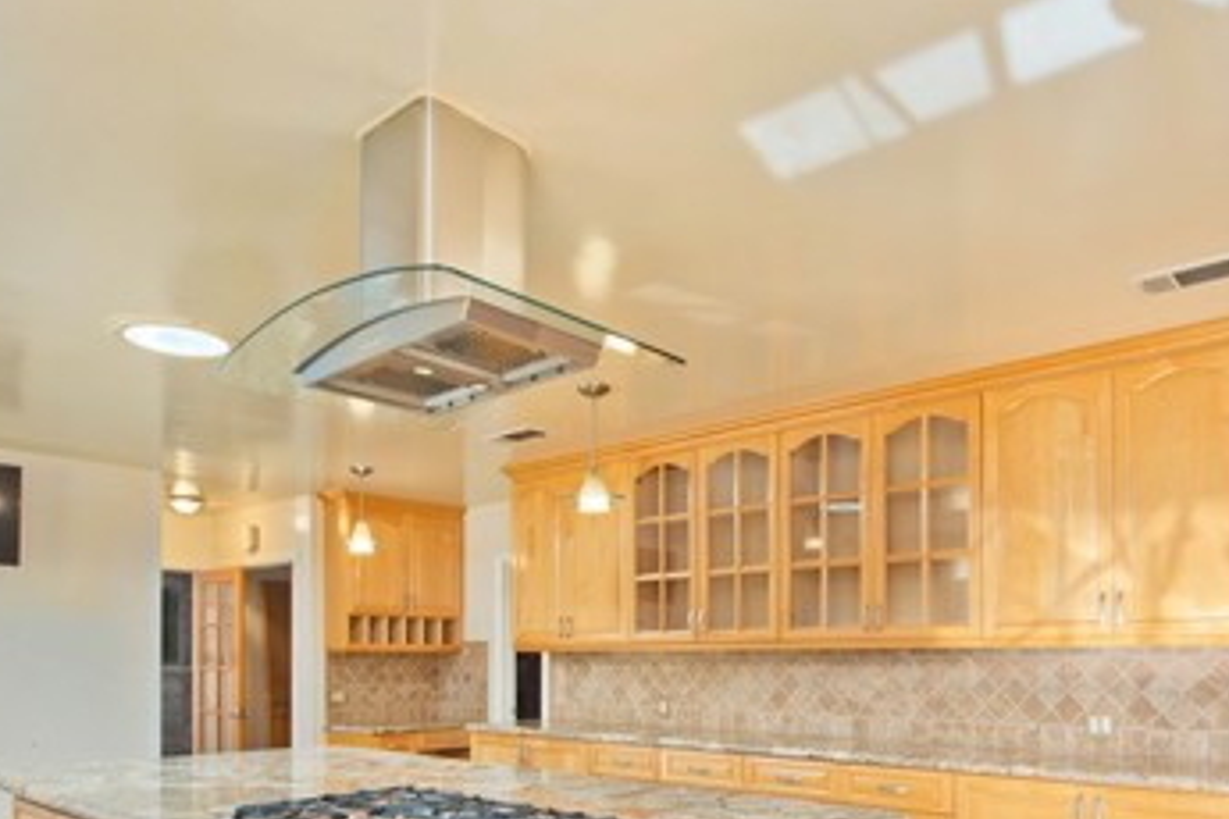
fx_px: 888
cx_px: 688
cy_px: 625
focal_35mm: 26
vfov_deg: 47.5
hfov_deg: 69.1
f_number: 5.6
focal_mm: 14
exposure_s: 1/200
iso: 400
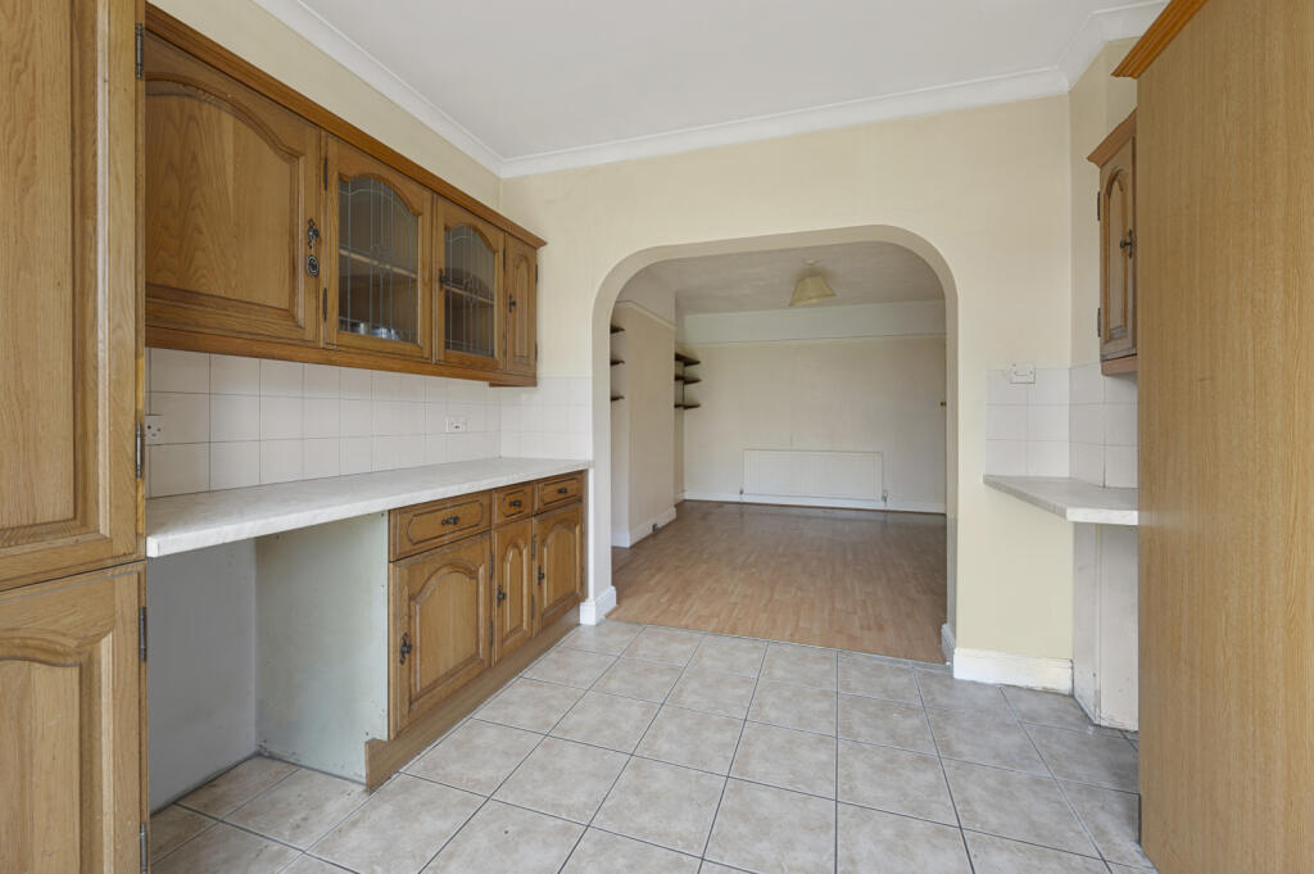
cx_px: 657
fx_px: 511
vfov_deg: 81.1
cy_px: 437
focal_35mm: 14
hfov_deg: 104.3
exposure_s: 1
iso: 200
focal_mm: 14
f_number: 16
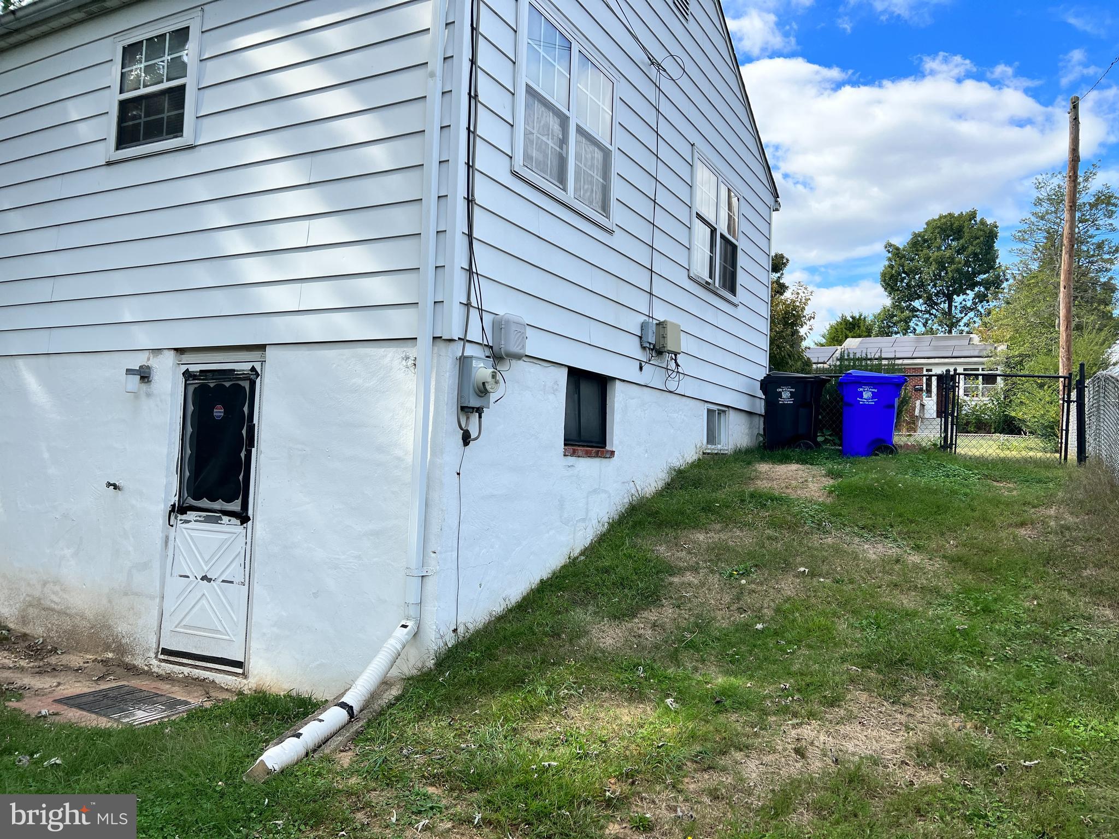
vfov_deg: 53.1
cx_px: 560
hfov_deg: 67.3
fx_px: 840
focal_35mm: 26
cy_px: 420
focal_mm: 5.7
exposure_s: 1/2252
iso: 50
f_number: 1.5
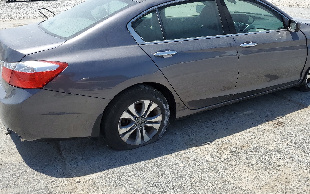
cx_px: 173
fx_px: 287
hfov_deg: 56.6
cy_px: 72
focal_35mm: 34
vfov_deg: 37.0
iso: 50
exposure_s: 1/2500
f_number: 1.5
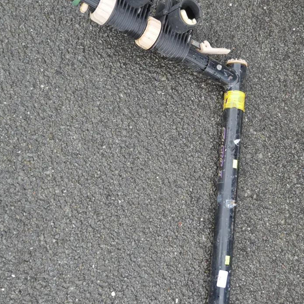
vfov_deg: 32.6
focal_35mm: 52
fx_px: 517
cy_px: 194
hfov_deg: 32.8
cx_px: 161
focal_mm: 20
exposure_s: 1/60
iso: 200
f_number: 4.5
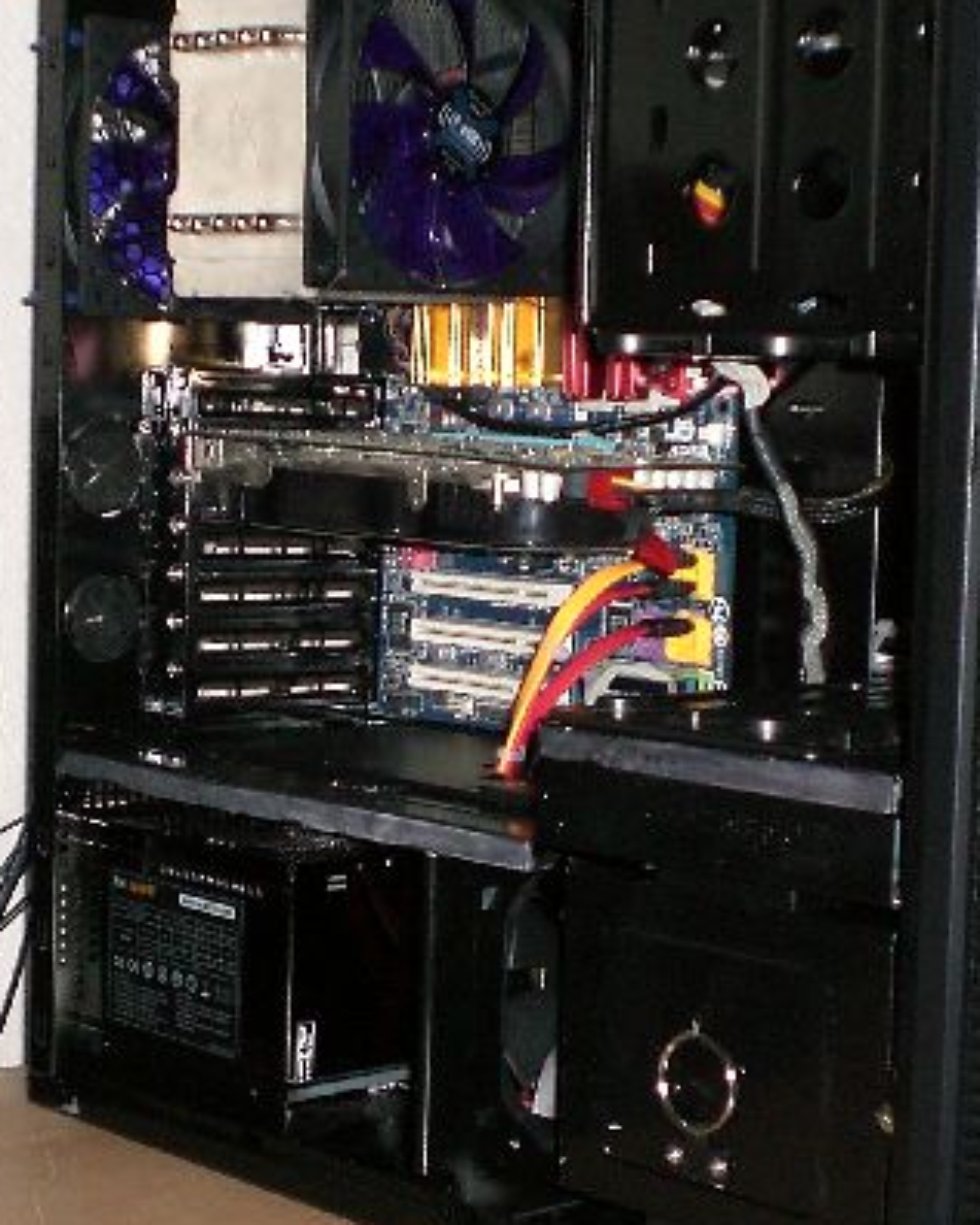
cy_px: 650
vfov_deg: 25.4
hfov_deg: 20.4
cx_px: 547
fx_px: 2718
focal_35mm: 75
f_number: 3.1
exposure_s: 1/60
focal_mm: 6.3
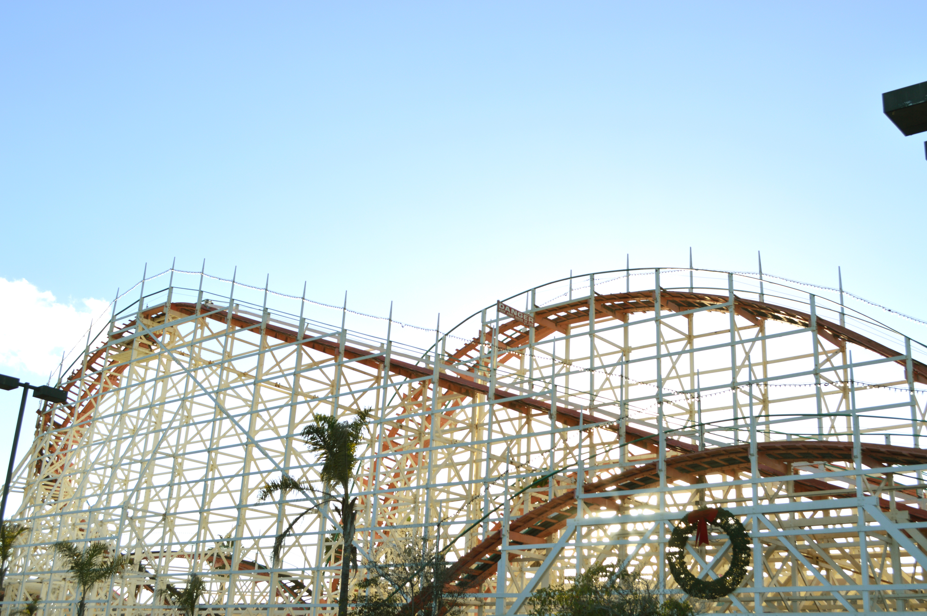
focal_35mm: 39
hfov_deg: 49.6
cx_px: 464
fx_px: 1003
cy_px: 308
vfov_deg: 34.1
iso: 100
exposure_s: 1/200
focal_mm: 26
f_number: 8
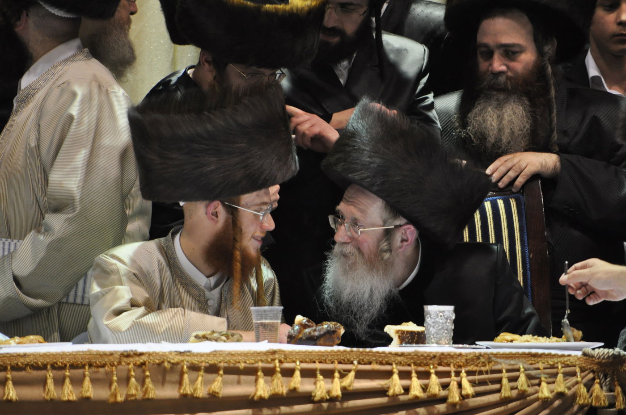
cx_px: 313
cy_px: 208
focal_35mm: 450
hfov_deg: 4.6
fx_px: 7813
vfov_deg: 3.0
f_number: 5.6
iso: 1250
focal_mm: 300
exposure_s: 1/80
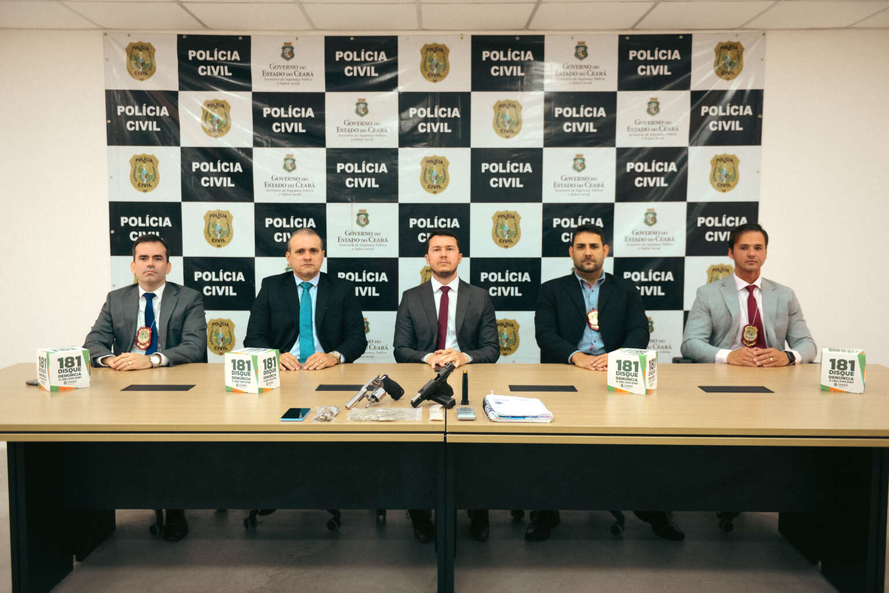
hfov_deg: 54.4
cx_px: 444
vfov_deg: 37.9
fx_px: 864
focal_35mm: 35
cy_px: 296
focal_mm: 35
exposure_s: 1/250
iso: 800
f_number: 2.8
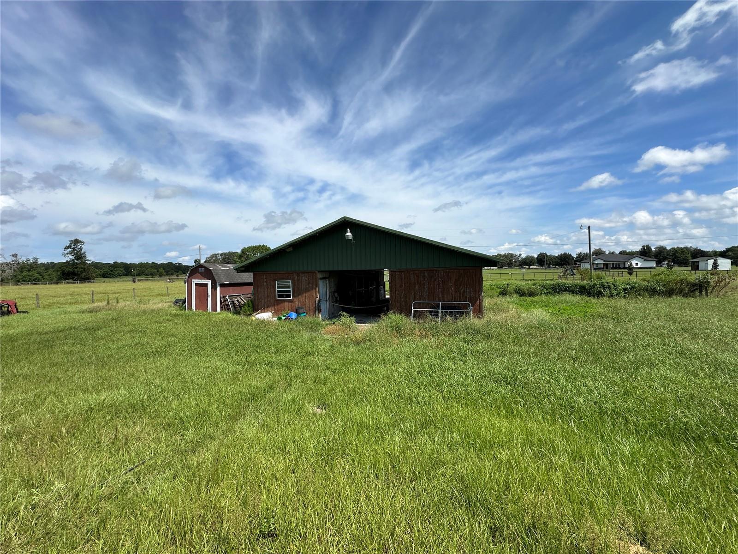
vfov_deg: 85.7
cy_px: 277
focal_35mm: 14
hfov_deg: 102.1
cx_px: 369
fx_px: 298
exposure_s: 1/2212
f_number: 2.2
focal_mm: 2.22
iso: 50
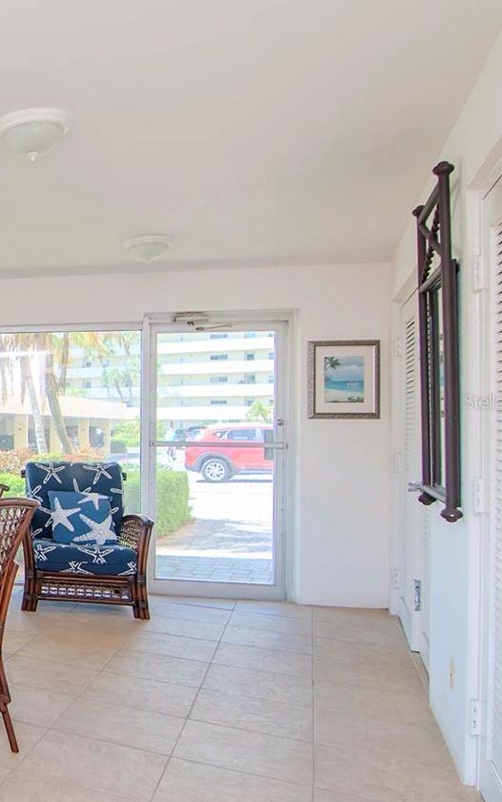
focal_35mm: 32
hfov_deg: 28.6
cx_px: -215
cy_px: 401
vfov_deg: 59.7
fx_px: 699
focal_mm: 11
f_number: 5
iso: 400
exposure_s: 1/160
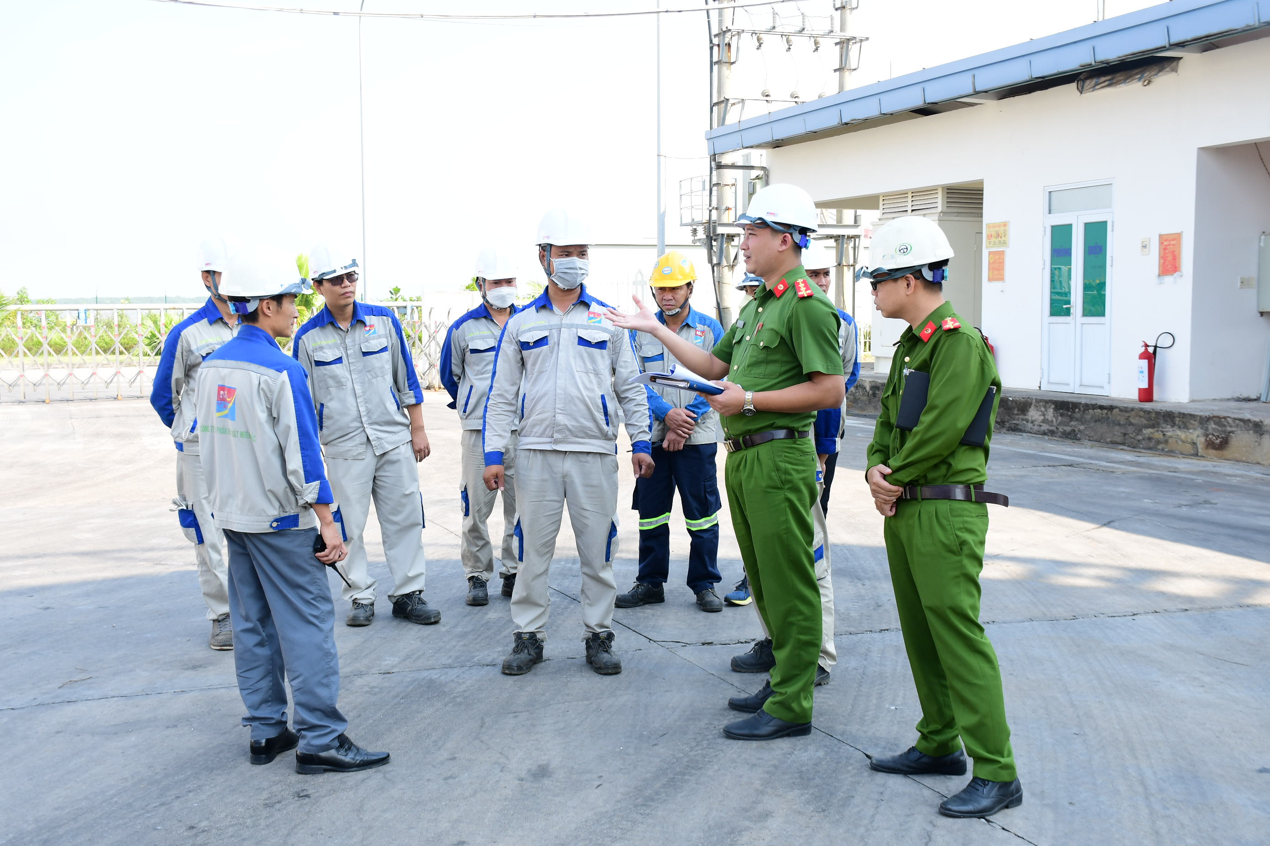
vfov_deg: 34.2
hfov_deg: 49.6
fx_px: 1376
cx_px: 635
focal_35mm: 39
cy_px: 423
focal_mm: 26
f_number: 8
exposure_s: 1/200
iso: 250
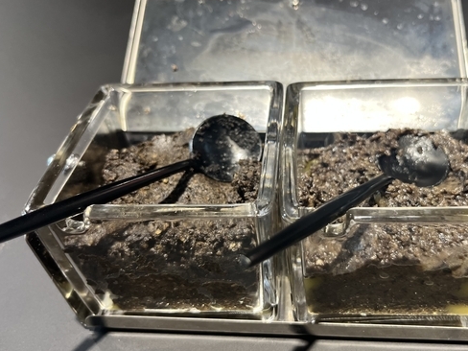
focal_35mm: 32
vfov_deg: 44.2
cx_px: 285
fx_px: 433
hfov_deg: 56.3
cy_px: 170
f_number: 1.6
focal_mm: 5.1
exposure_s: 1/100
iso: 125
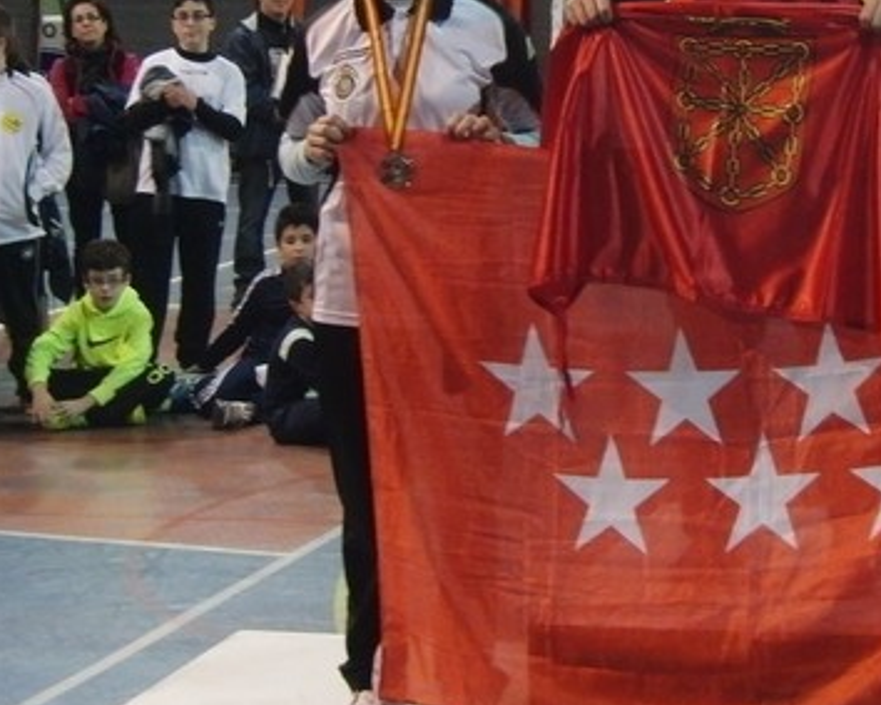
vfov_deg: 14.4
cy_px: 107
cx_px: 742
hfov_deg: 17.9
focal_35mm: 106
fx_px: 2763
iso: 400
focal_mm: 8.4
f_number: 4
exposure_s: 1/25
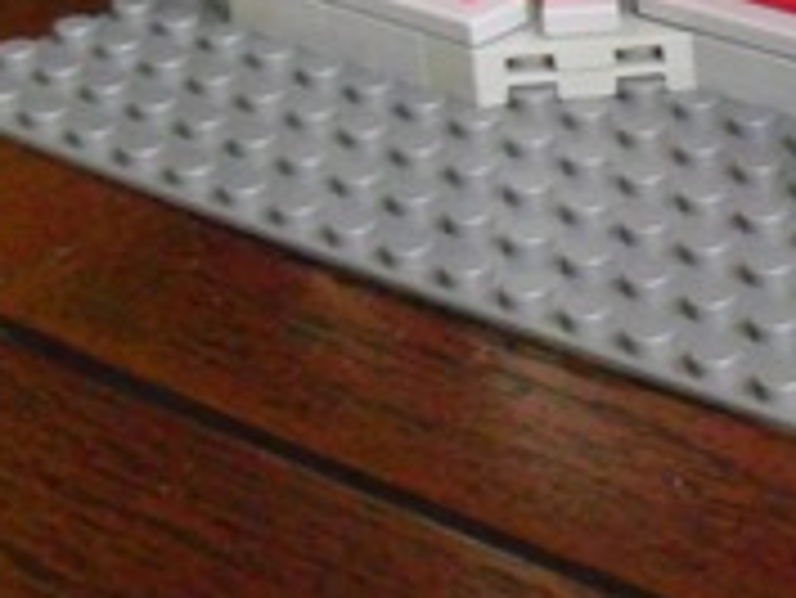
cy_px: -238
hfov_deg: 11.2
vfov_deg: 8.9
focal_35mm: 163
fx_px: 3751
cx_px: 1453
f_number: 3.1
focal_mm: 6.3
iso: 400
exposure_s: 1/80
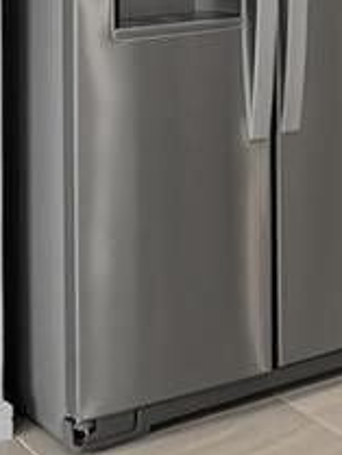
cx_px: 952
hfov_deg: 10.6
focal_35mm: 107
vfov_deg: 16.8
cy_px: -202
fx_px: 1414
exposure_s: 1/125
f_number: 9
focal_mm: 14.6
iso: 250
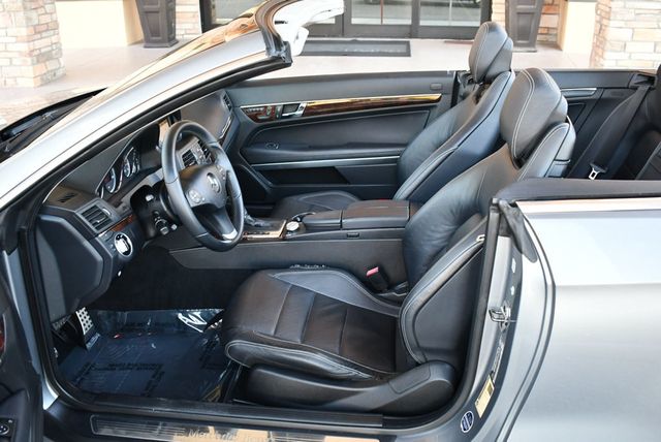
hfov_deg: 53.1
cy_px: 221
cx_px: 330
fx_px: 662
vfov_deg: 36.9
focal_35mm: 36
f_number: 3.5
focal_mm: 18
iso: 800
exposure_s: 1/160
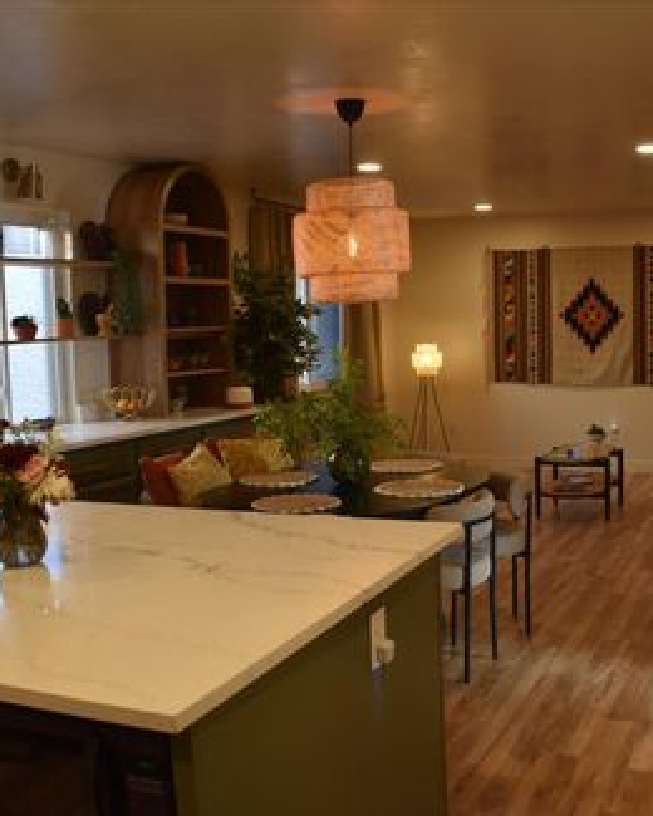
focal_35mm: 52
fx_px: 1256
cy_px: 416
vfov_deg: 36.0
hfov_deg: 28.9
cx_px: 457
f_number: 4.5
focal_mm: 24
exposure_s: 1/80
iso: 400
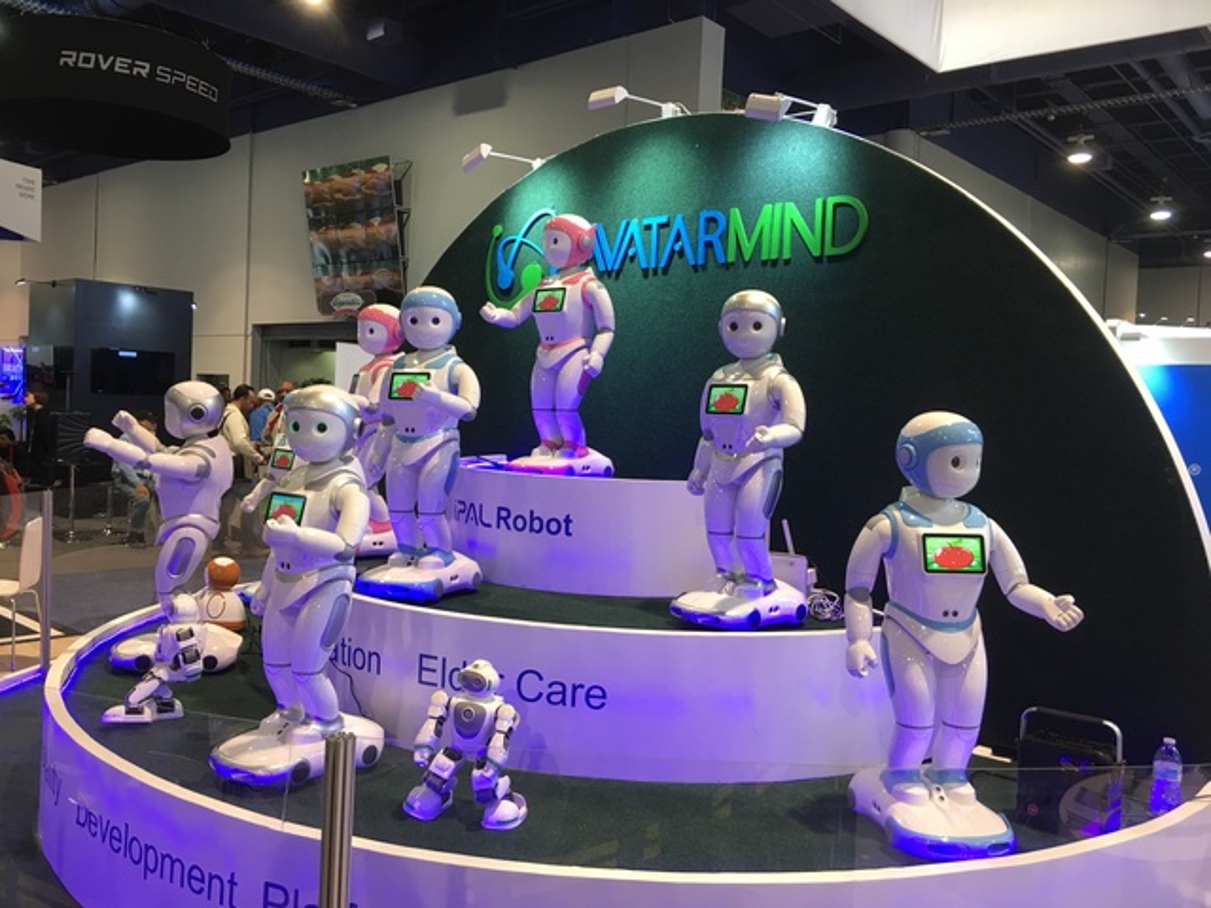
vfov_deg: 48.2
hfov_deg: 61.7
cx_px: 606
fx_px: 1015
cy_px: 454
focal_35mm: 29
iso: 32
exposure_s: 1/15
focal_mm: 4.15
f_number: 2.2
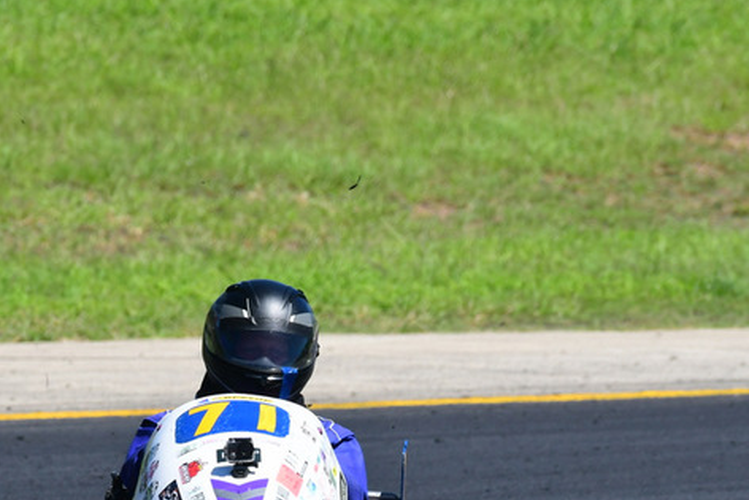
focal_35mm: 1145
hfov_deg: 1.8
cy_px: 395
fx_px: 23828
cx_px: 229
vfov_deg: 1.2
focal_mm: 450
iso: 500
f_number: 11
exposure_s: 1/640
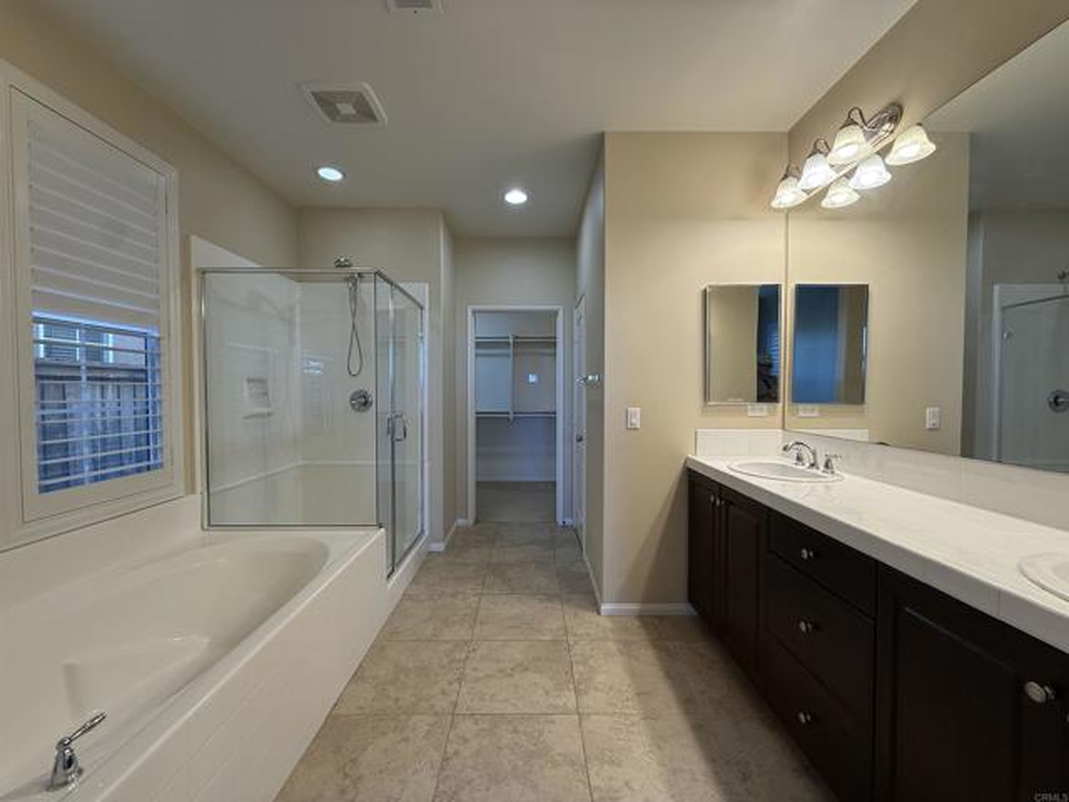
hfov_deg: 102.1
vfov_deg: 85.7
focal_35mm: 14
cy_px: 401
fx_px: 432
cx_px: 534
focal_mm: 2.22
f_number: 2.2
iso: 125
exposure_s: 1/120
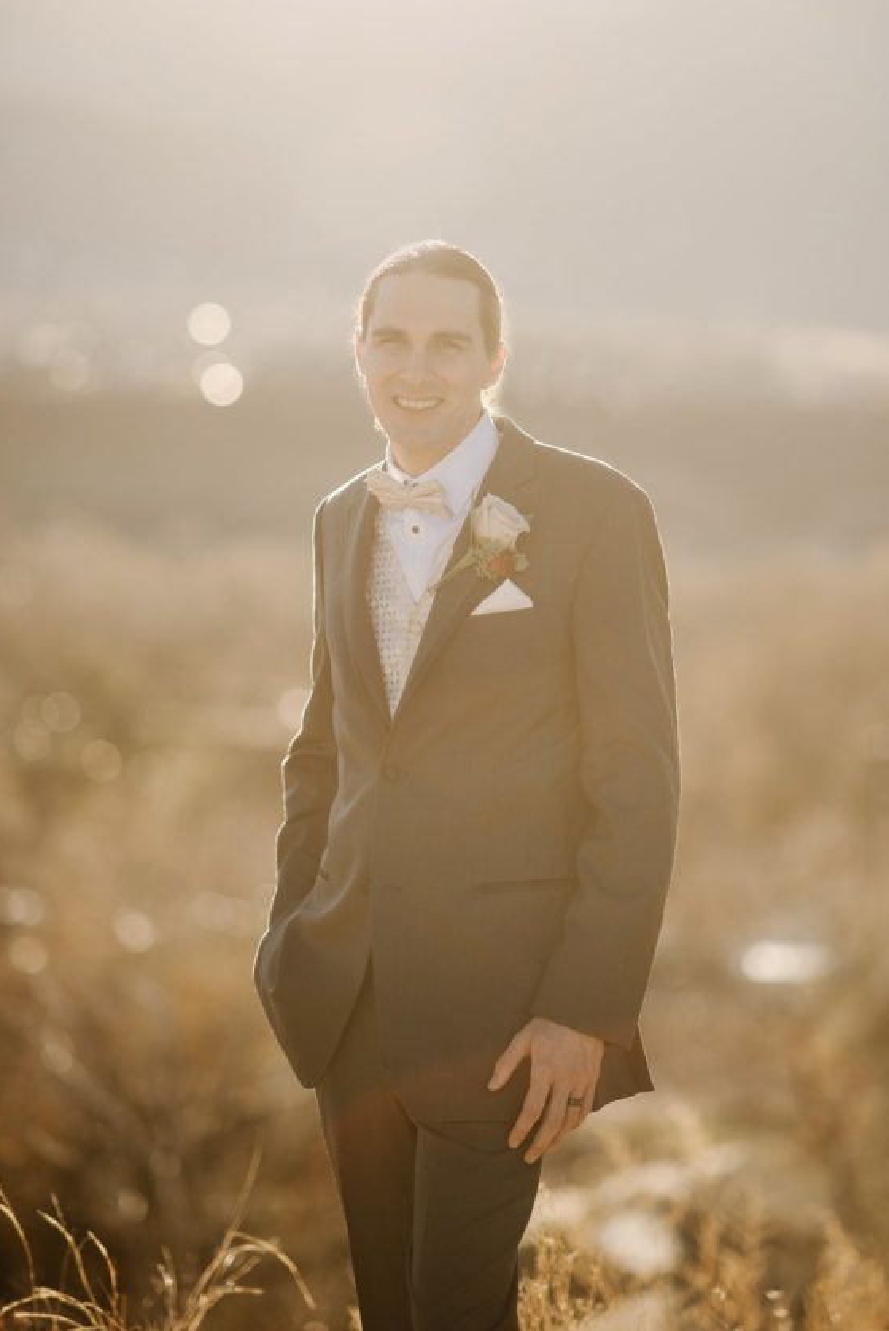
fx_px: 3847
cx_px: 450
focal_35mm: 104
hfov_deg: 13.2
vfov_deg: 19.6
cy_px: 518
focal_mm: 85
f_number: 1.8
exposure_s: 1/4000
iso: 200
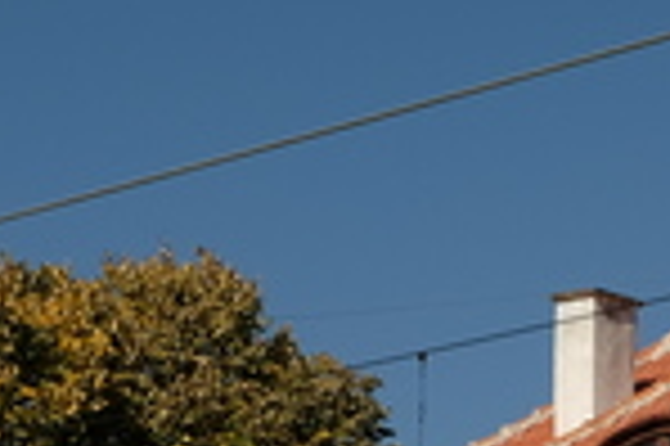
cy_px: 1099
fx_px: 3160
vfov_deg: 7.5
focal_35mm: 170
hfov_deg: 12.1
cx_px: 229
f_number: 10
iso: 200
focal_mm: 21.4
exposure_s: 1/400
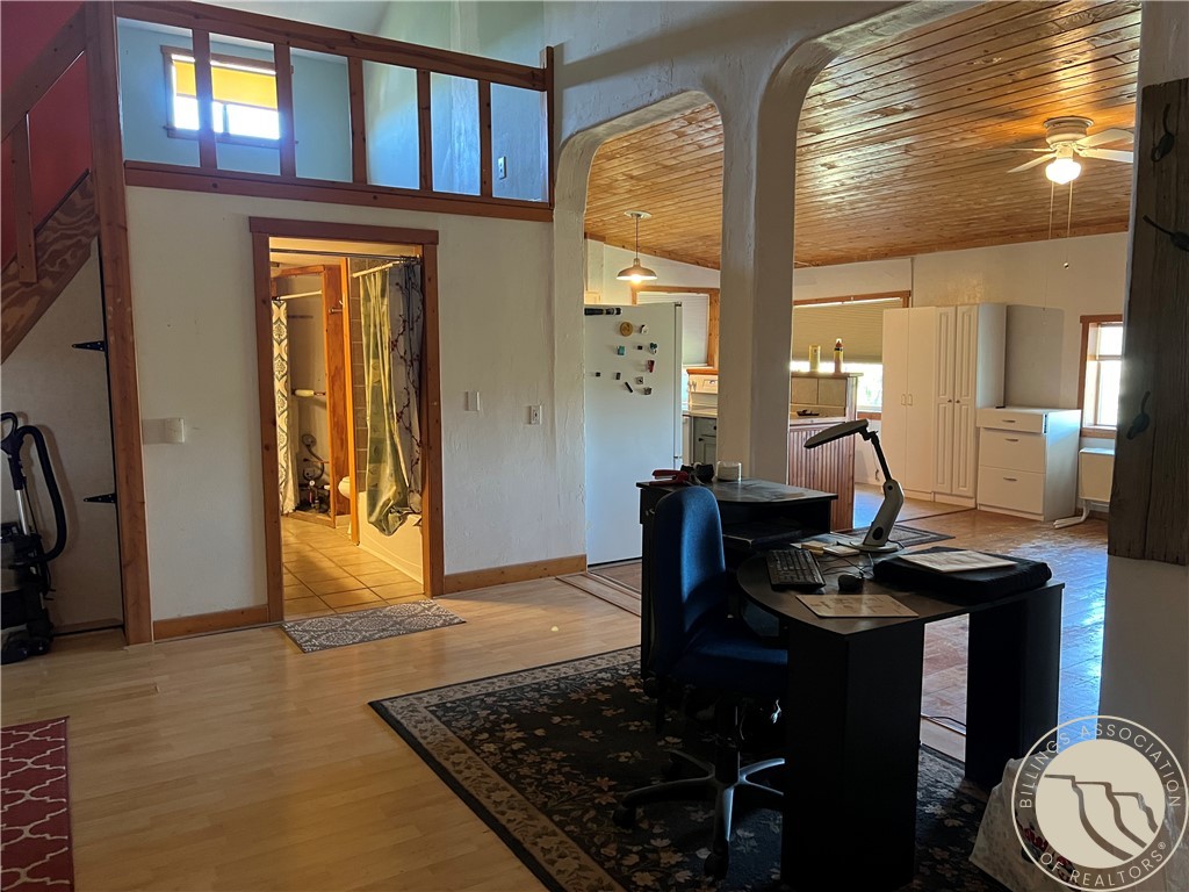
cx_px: 594
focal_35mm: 26
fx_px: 893
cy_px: 446
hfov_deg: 67.3
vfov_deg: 53.1
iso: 500
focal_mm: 5.7
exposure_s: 1/60
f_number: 1.5
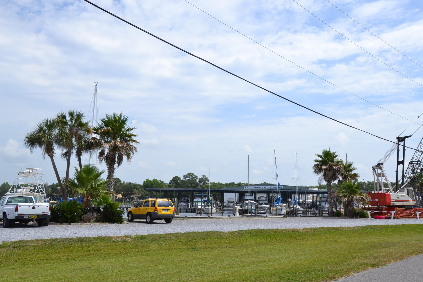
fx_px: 423
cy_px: 141
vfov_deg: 36.9
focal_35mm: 36
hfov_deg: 53.1
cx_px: 212
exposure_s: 1/320
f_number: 9
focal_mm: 24
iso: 100
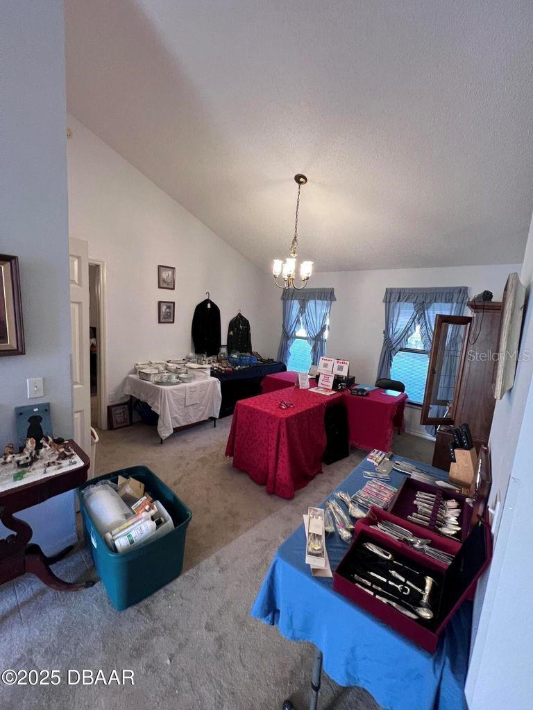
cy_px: 355
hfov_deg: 89.9
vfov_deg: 106.2
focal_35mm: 13
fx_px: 267
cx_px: 266
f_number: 1.8
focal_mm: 1.57
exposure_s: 1/60
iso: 200
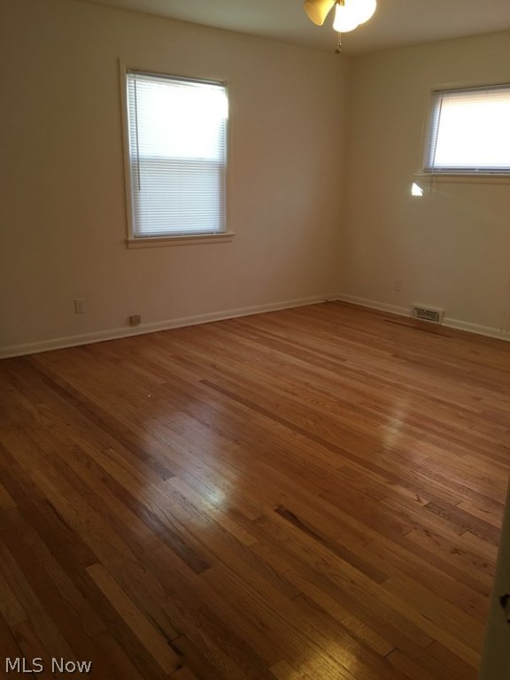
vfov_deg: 61.7
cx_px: 255
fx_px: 570
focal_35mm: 29
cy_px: 340
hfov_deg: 48.2
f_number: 2.2
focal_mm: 4.15
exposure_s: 1/15
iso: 50
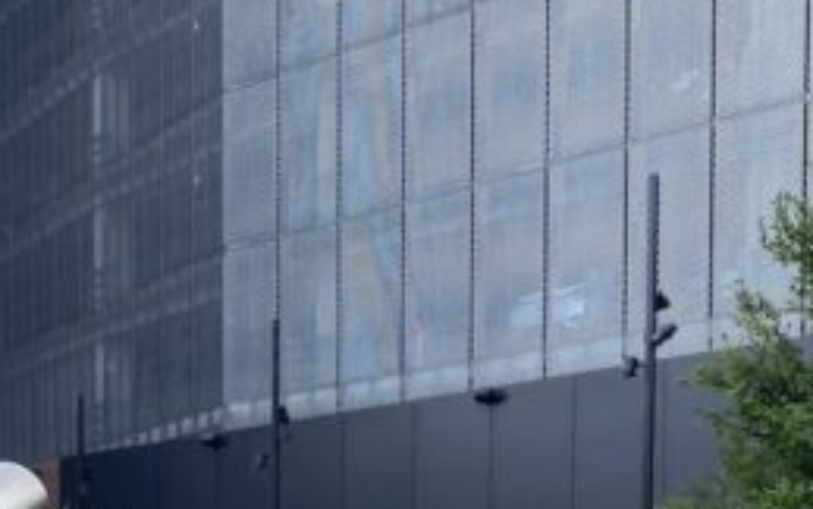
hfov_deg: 24.0
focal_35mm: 85
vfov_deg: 14.2
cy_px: 795
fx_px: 1884
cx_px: 160
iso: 32
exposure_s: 1/890
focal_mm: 4.25
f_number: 1.8
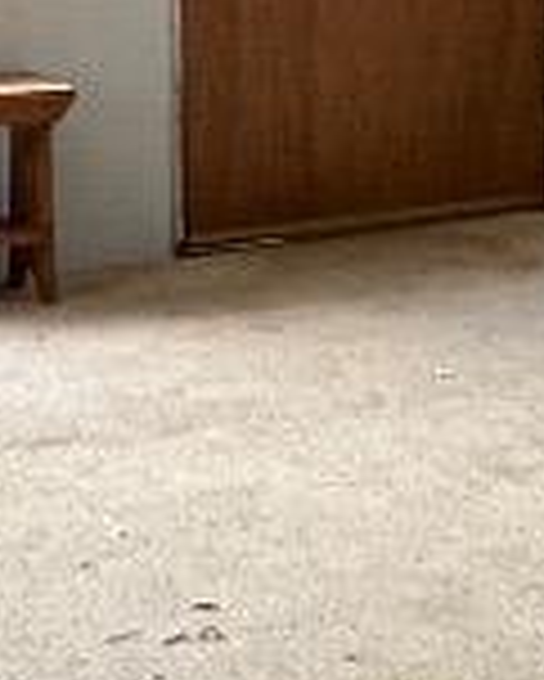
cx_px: 1317
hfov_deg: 9.9
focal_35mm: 136
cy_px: 34
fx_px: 2734
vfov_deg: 14.0
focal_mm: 2.22
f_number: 2.2
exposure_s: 1/99
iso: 80
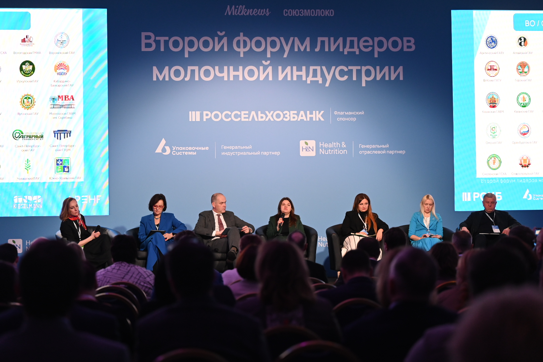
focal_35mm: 82
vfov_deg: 16.7
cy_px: 181
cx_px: 272
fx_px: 1237
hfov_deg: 24.8
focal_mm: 82
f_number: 2.8
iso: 2000
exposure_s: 1/500
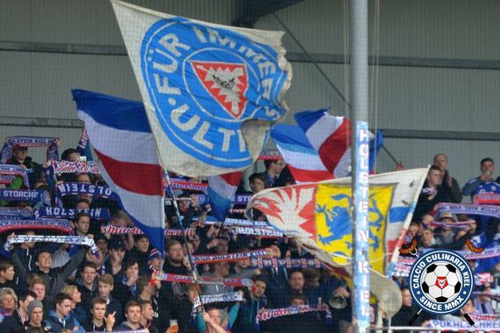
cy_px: 166
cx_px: 250
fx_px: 4166
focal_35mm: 300
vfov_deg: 4.6
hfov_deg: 6.9
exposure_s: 1/800
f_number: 2.8
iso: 800
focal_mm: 200
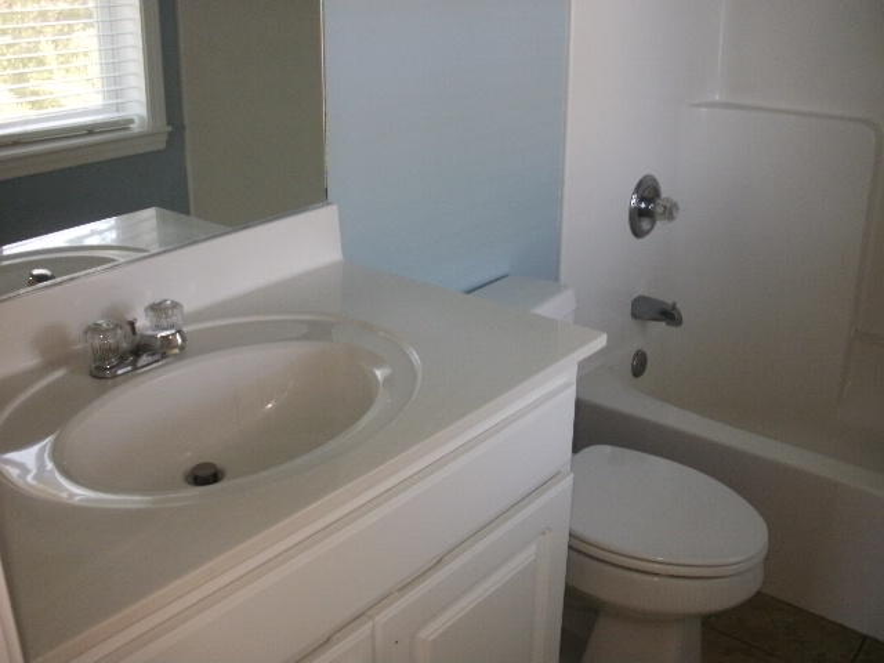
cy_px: 332
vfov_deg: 39.7
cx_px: 442
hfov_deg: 51.4
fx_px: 919
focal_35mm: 36
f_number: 3.5
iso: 125
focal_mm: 6.3
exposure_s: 1/30
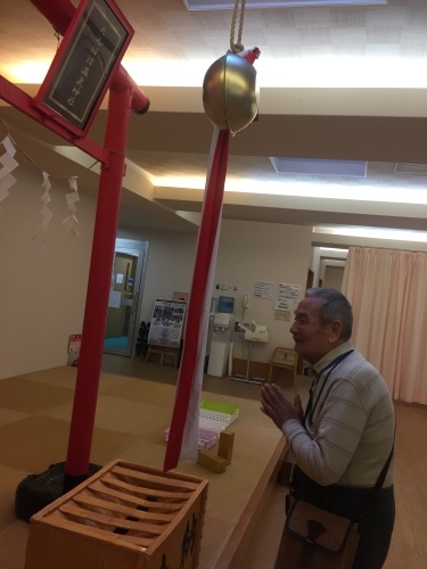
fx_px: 477
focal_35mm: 29
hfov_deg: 48.2
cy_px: 284
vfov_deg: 61.7
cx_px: 214
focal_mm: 4.15
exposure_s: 1/40
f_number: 2.2
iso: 32
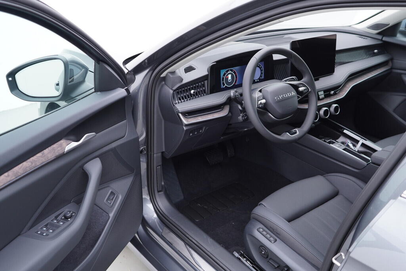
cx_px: 203
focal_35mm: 36
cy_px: 136
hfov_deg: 53.1
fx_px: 406
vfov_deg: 36.9
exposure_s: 1/40
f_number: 2.8
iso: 160
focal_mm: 24
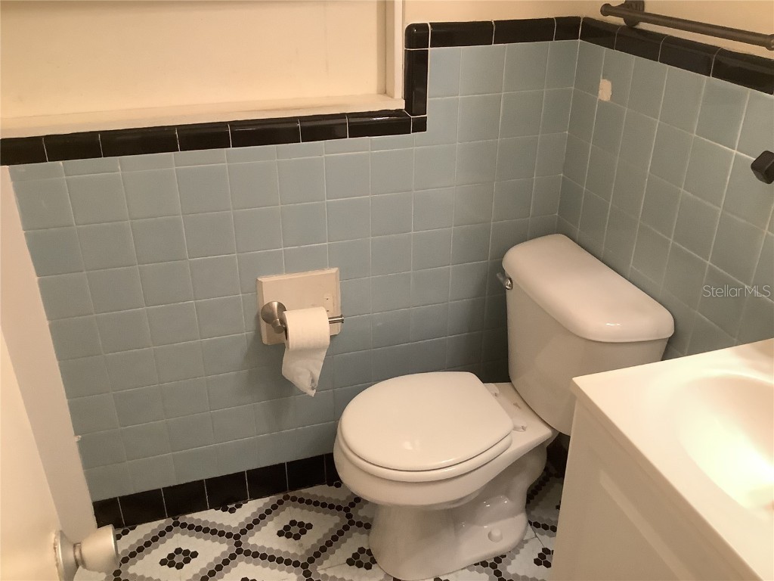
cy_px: 290
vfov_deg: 45.4
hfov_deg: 58.4
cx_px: 387
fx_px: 693
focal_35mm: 31
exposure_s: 1/60
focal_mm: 3.3
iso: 200
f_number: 2.4
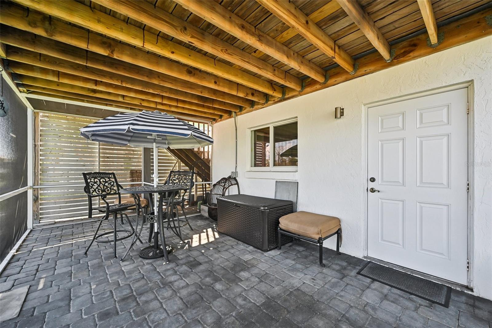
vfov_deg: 81.2
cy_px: 164
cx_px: 246
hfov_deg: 104.3
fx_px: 191
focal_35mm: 14
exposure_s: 1/100
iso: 400
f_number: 8
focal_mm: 14
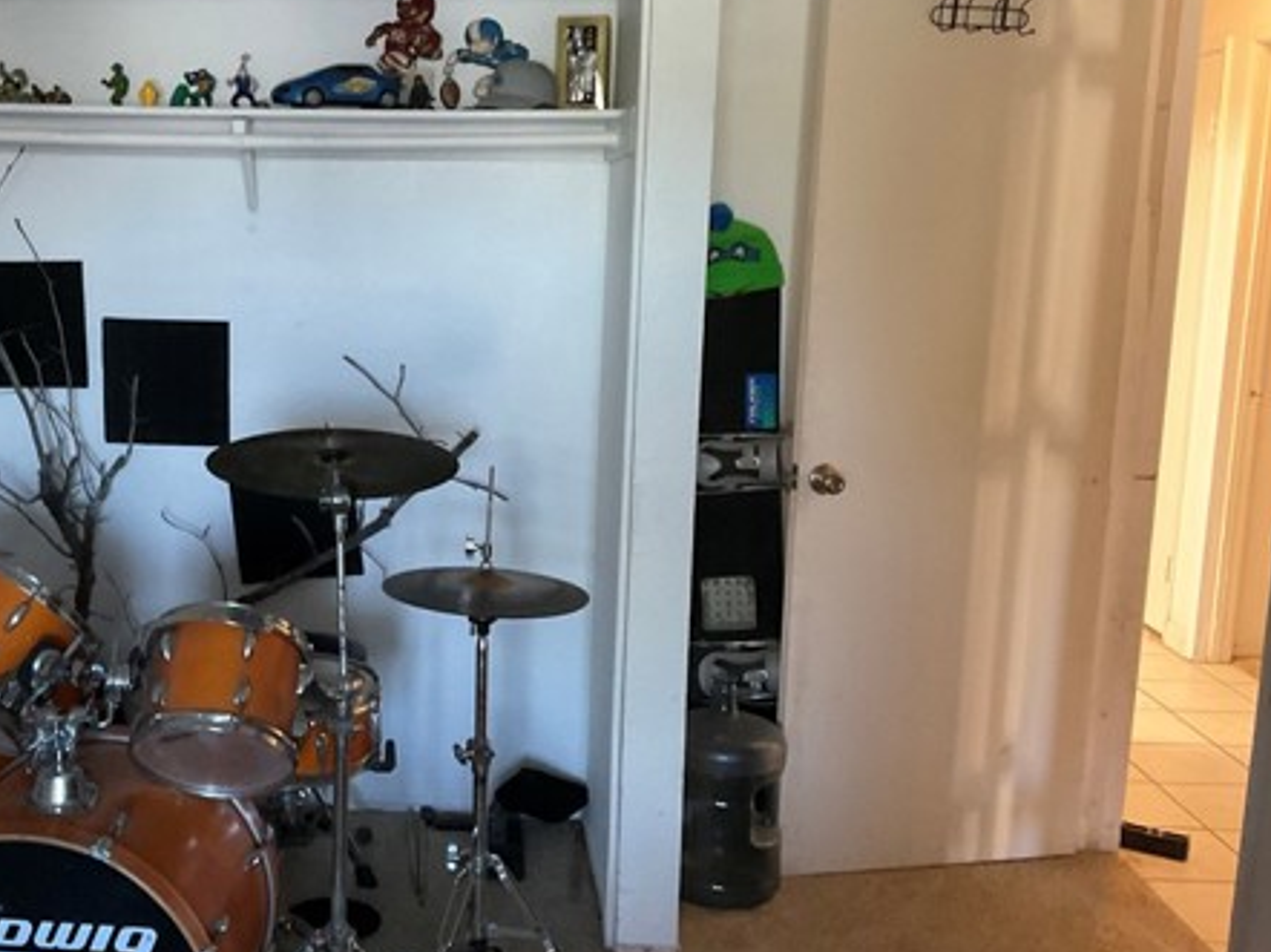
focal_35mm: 42
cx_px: 382
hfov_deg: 43.9
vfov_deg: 34.3
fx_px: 1541
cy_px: 460
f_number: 1.8
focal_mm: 3
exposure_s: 1/30
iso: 320
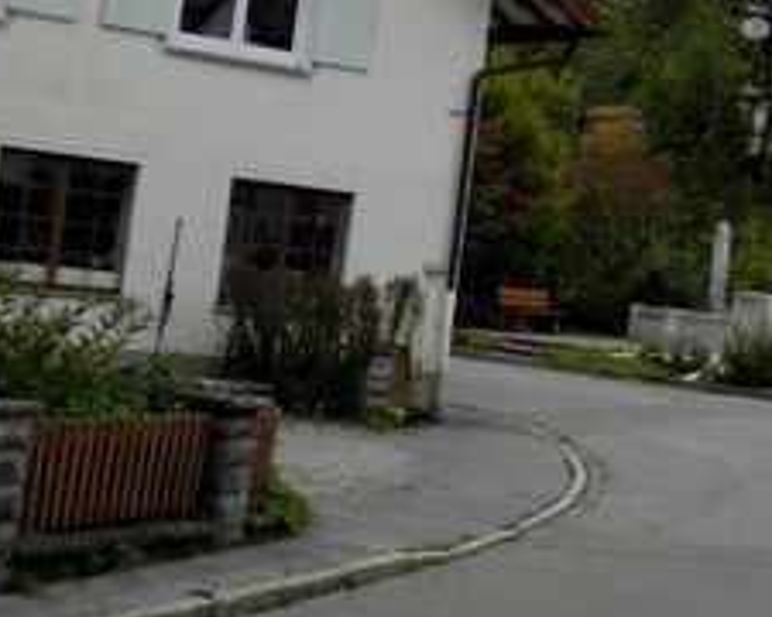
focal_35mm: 89
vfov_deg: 17.0
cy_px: 65
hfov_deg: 20.0
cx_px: 962
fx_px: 2033
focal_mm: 6.3
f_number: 3.1
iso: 100
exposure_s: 1/40
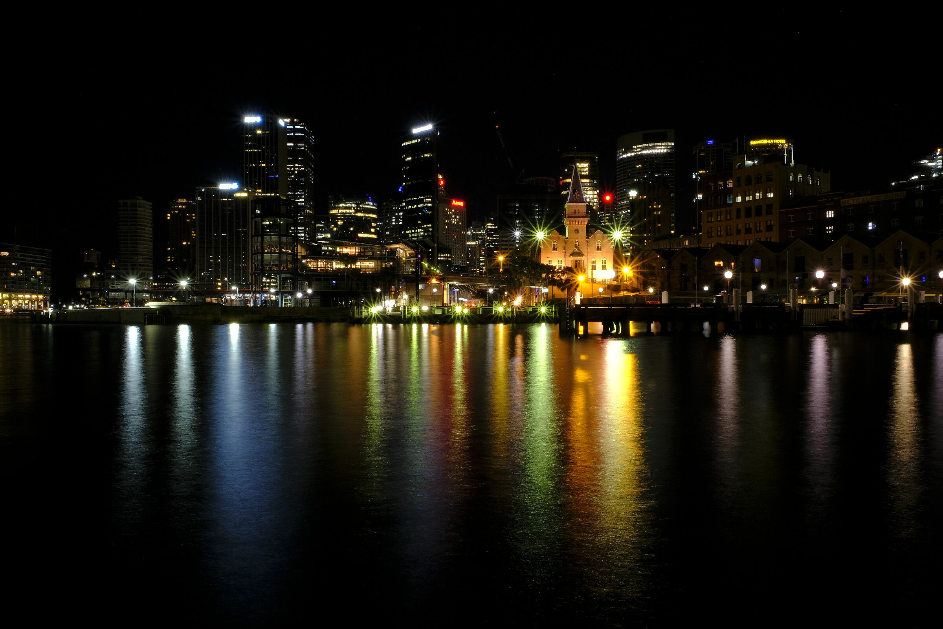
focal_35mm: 27
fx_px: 707
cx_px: 472
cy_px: 314
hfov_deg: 67.4
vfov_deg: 47.9
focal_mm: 18
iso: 500
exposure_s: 25
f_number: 22
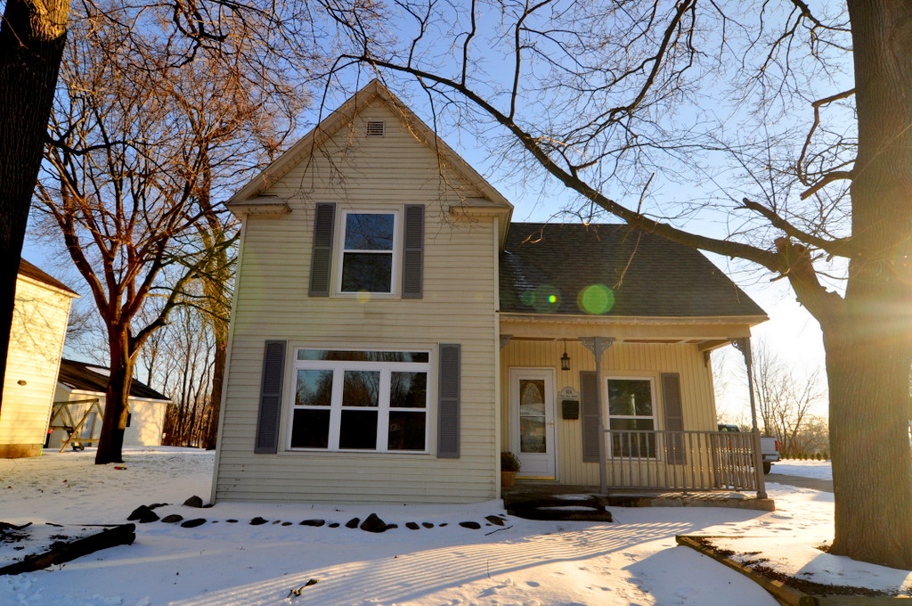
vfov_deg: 59.4
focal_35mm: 21
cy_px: 303
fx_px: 531
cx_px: 456
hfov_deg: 81.3
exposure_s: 1/250
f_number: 8
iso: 200
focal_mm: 14
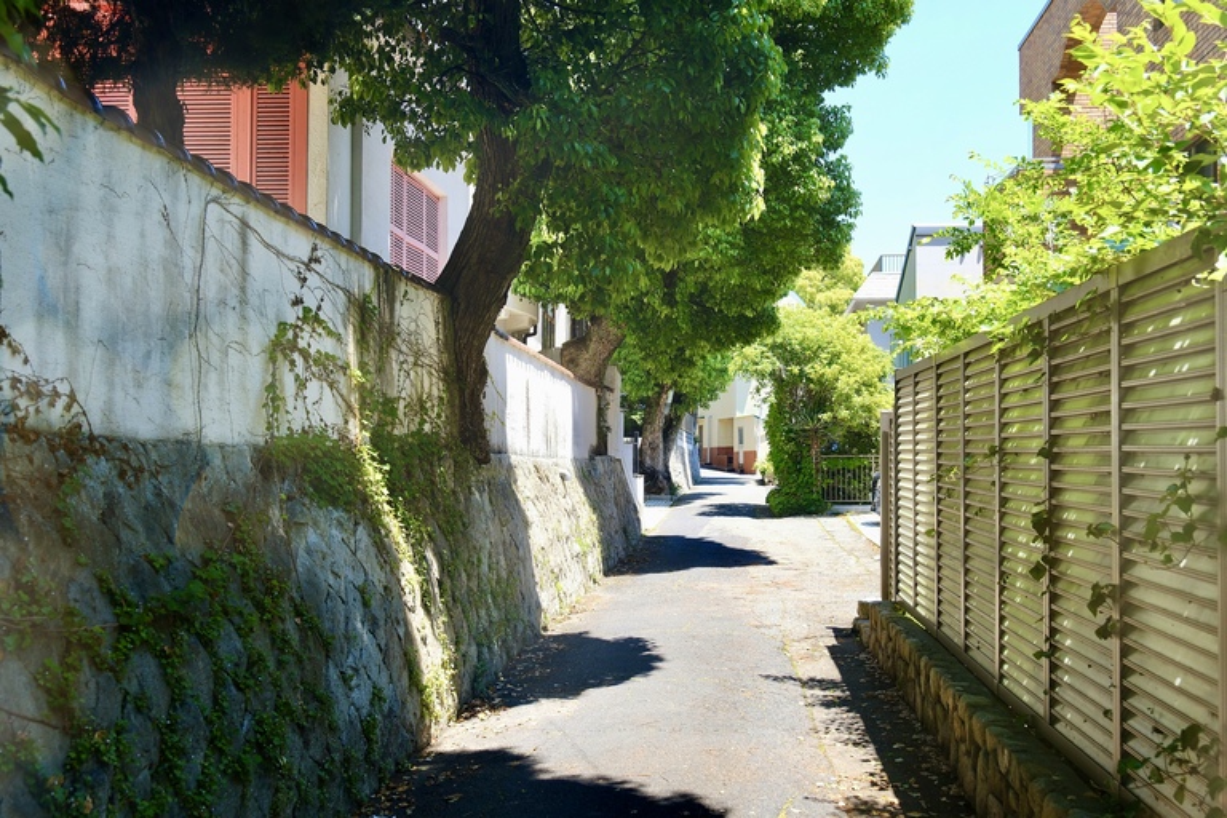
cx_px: 614
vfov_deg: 34.2
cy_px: 409
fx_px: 1329
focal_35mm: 39
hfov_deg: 49.6
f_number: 4
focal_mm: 25.7
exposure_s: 1/220
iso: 160
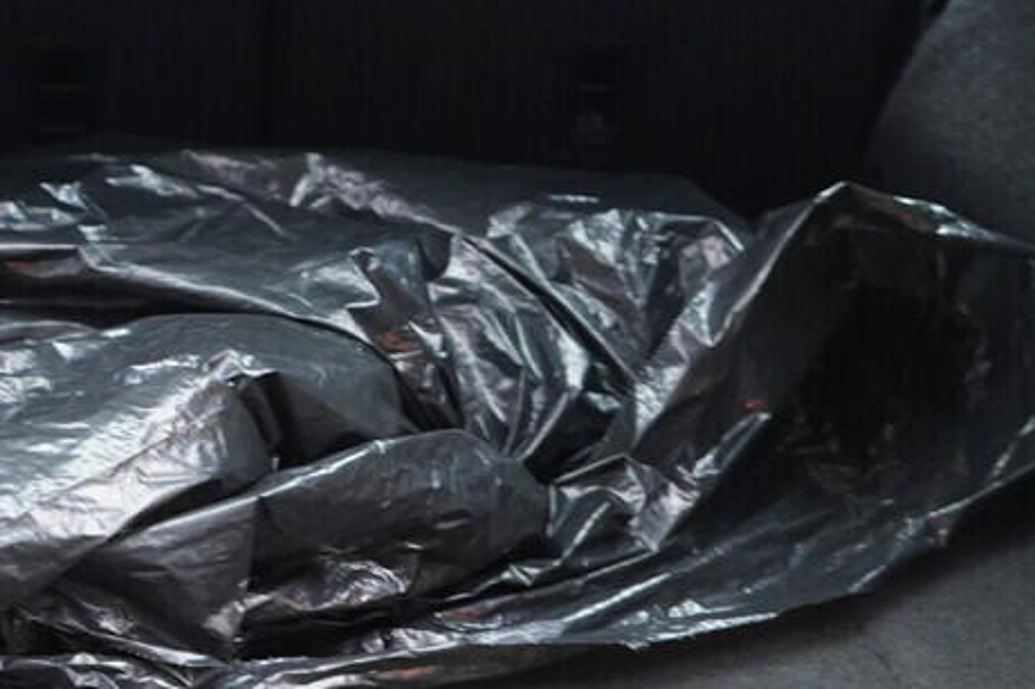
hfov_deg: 24.3
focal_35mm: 80
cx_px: 13
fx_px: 2299
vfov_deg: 16.9
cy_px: 111
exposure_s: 1/40
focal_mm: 24
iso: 1250
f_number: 2.8
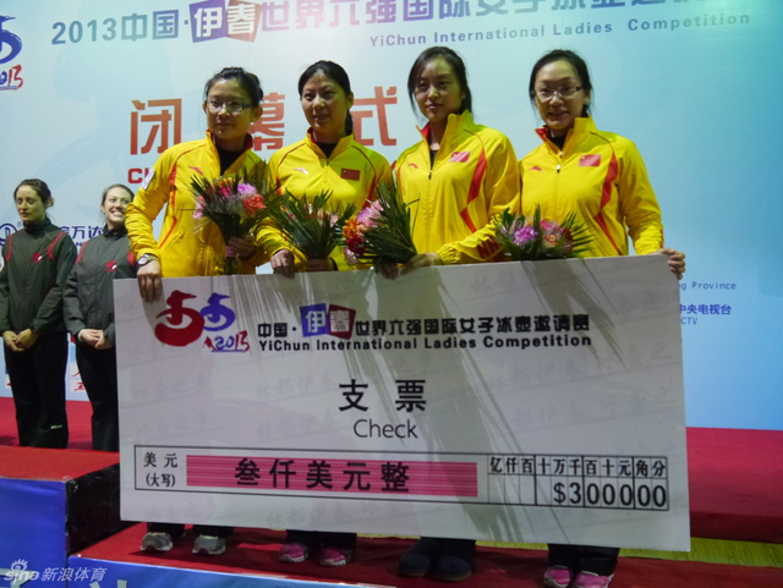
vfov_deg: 36.0
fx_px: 905
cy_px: 294
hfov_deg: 46.8
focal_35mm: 40
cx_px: 392
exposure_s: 1/40
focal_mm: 20
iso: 1600
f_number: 4.2
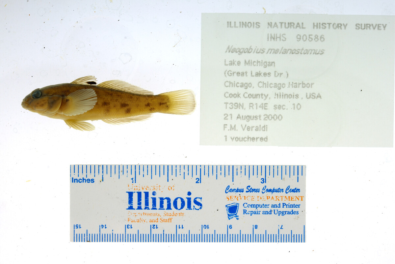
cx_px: 198
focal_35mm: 60
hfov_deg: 33.4
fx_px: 659
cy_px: 132
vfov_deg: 22.6
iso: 100
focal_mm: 60
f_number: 10
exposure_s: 1/200
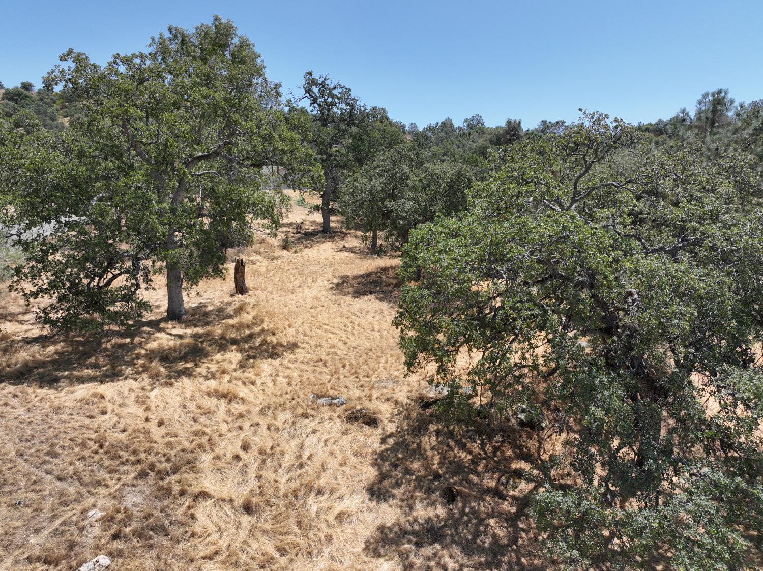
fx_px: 529
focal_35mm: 24
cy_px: 286
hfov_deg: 71.6
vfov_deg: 56.8
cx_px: 382
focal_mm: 12.29
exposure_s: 1/1600
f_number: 2.8
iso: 110
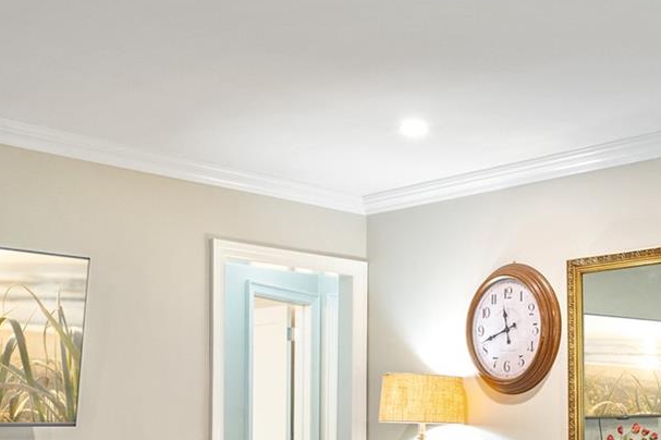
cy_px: 382
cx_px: 587
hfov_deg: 34.9
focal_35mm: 54
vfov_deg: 24.4
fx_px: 991
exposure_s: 1/10
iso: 640
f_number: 5
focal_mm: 16
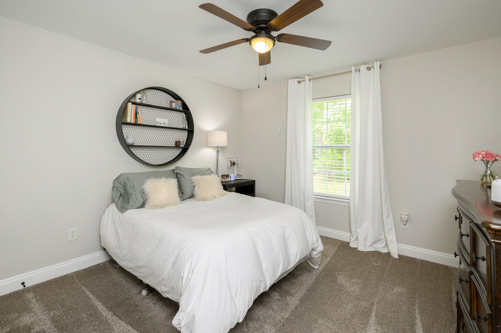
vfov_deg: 73.7
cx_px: 250
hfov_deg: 96.8
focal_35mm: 16
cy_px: 166
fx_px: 222
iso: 320
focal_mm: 16
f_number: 9
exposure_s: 1/30
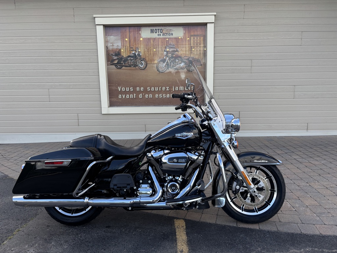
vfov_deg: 53.1
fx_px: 253
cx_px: 168
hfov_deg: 67.3
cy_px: 126
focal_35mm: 26
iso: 50
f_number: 1.6
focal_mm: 5.96
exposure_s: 1/411
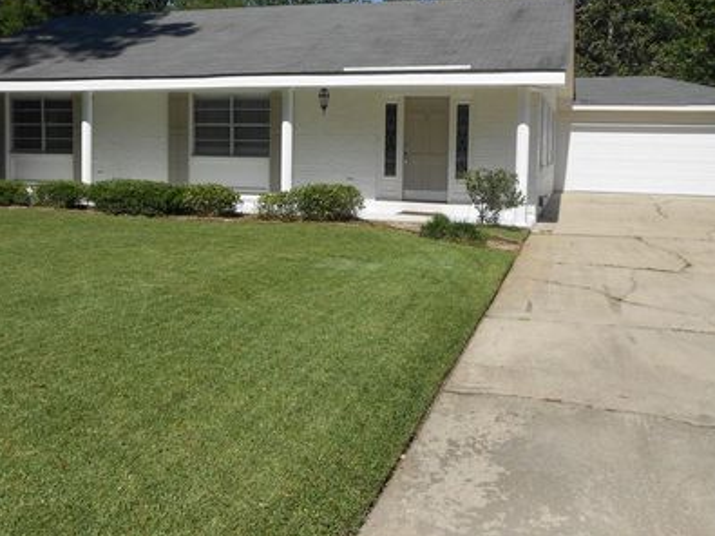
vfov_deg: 37.5
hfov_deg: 48.9
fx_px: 785
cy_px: 200
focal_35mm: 38
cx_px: 319
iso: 80
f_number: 3.8
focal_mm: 5.3
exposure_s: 1/1250
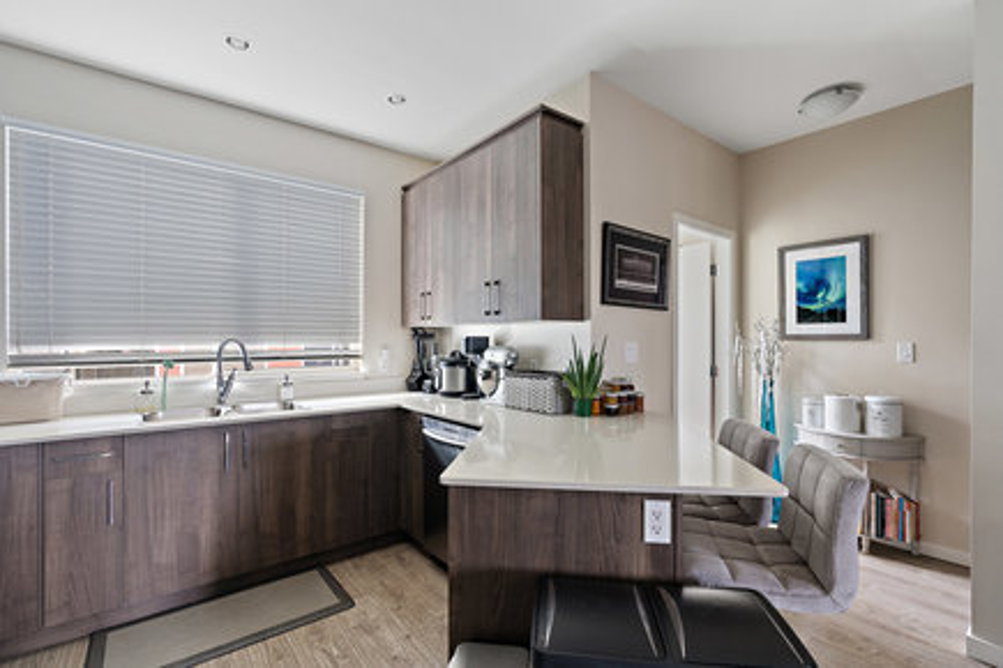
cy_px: 334
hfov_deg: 96.7
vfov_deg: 73.7
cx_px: 502
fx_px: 446
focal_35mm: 16
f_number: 6.3
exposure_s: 1/1.67
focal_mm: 16
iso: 400
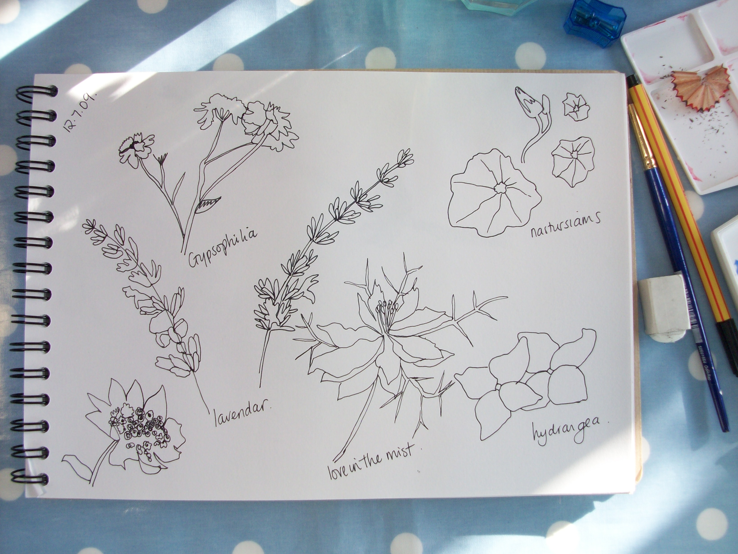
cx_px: 369
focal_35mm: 34
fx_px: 725
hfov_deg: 54.0
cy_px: 277
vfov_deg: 41.8
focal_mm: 5.7
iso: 64
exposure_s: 1/91.1
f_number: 2.8
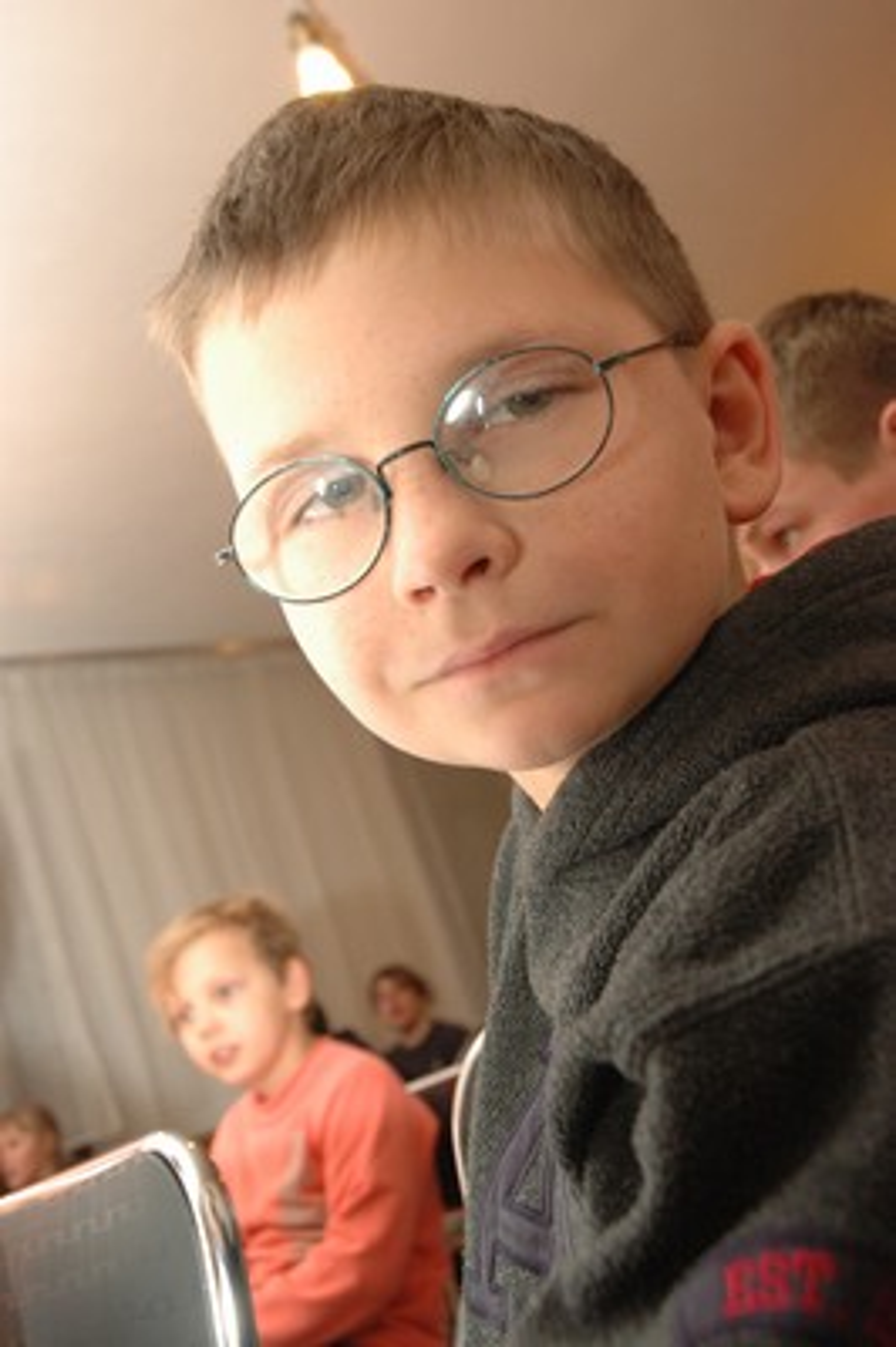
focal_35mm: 40
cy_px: 674
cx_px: 448
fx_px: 1515
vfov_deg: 48.0
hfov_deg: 33.0
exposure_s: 1/45
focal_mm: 27
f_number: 5.6
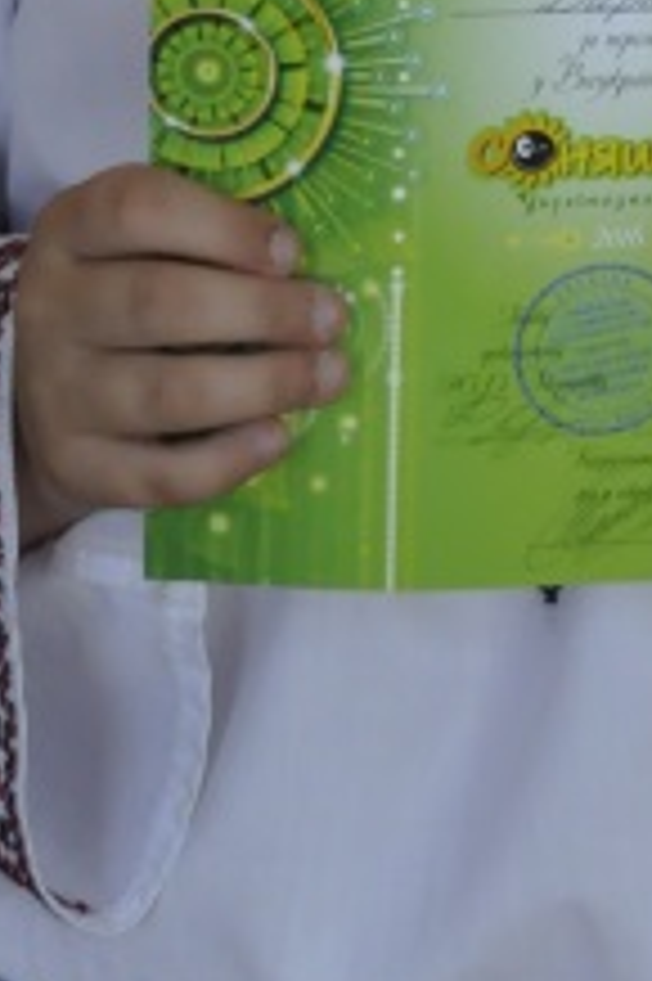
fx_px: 6748
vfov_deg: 8.1
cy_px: -468
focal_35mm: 248
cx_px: 715
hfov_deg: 5.5
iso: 1600
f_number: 8
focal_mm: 40
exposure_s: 1/250
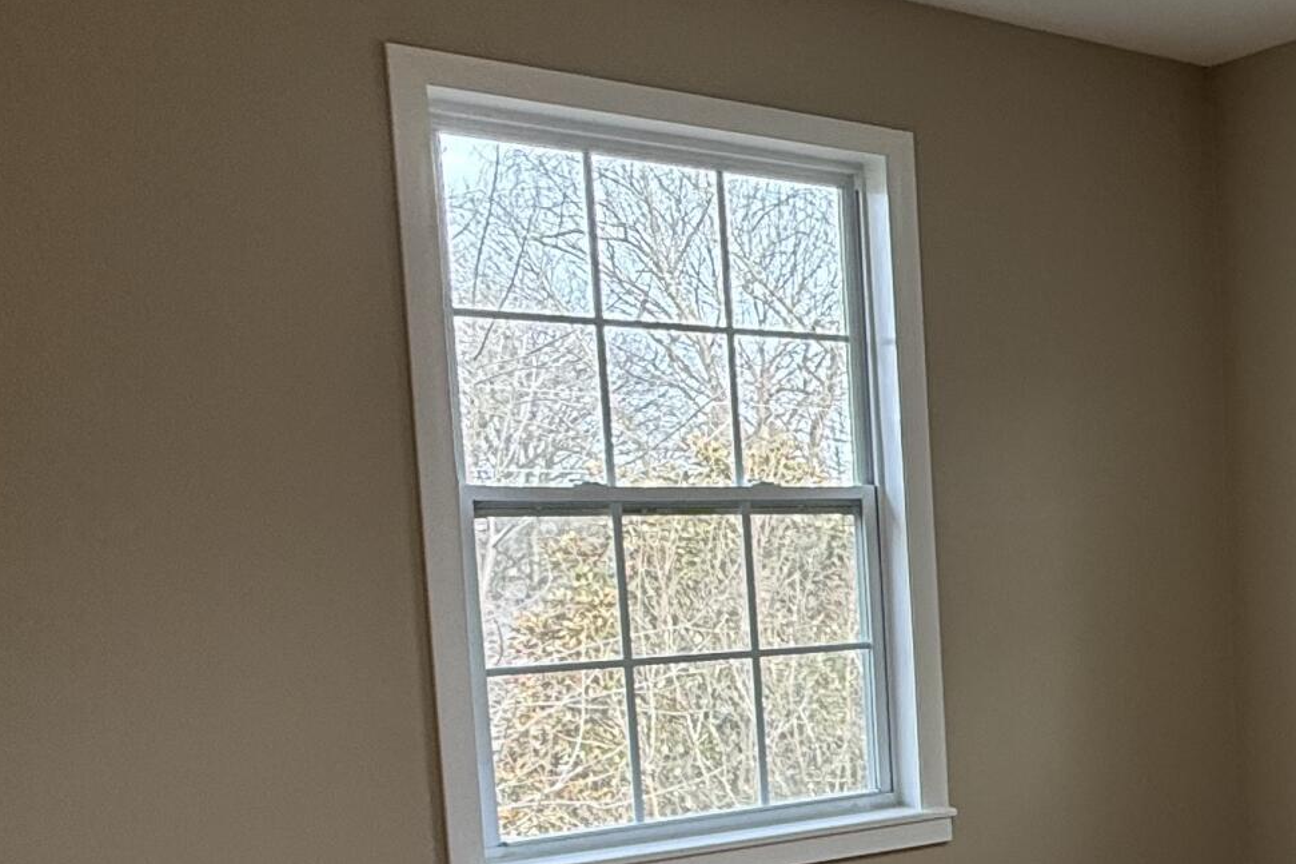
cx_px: 1623
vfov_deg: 29.3
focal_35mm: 45
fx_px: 1620
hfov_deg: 33.6
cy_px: 661
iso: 100
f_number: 2.2
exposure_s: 1/120
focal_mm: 2.22
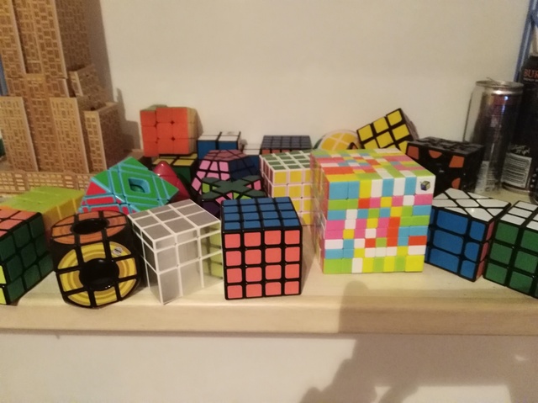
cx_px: 269
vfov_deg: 53.0
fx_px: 404
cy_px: 202
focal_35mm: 26
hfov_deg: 67.3
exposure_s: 1/12.5
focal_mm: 3.83
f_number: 2.2
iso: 2523
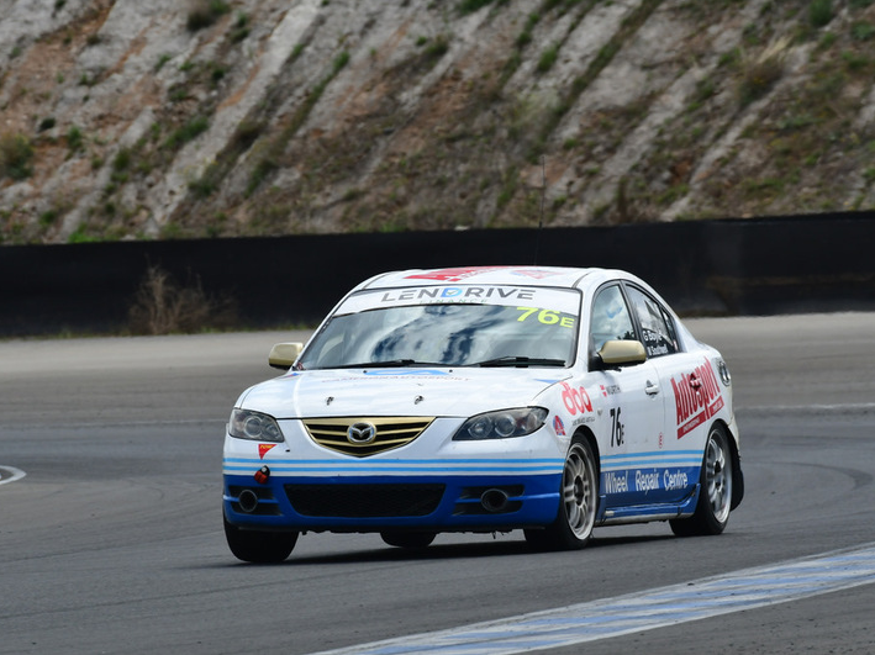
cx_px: 428
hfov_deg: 3.2
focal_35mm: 619
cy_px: 327
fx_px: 15639
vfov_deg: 2.4
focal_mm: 380
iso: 400
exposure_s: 1/640
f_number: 10
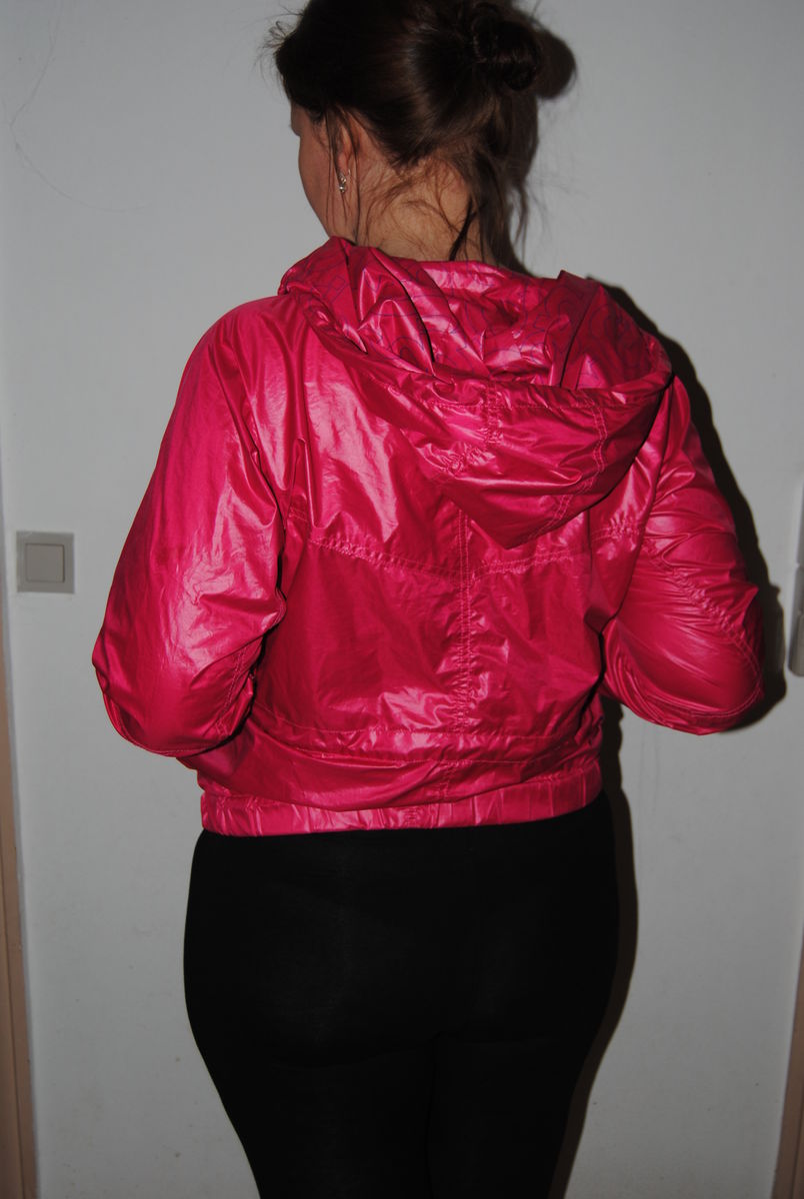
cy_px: 600
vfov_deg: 42.3
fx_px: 1552
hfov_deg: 29.0
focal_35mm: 46
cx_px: 402
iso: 100
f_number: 4.2
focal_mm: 31
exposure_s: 1/60
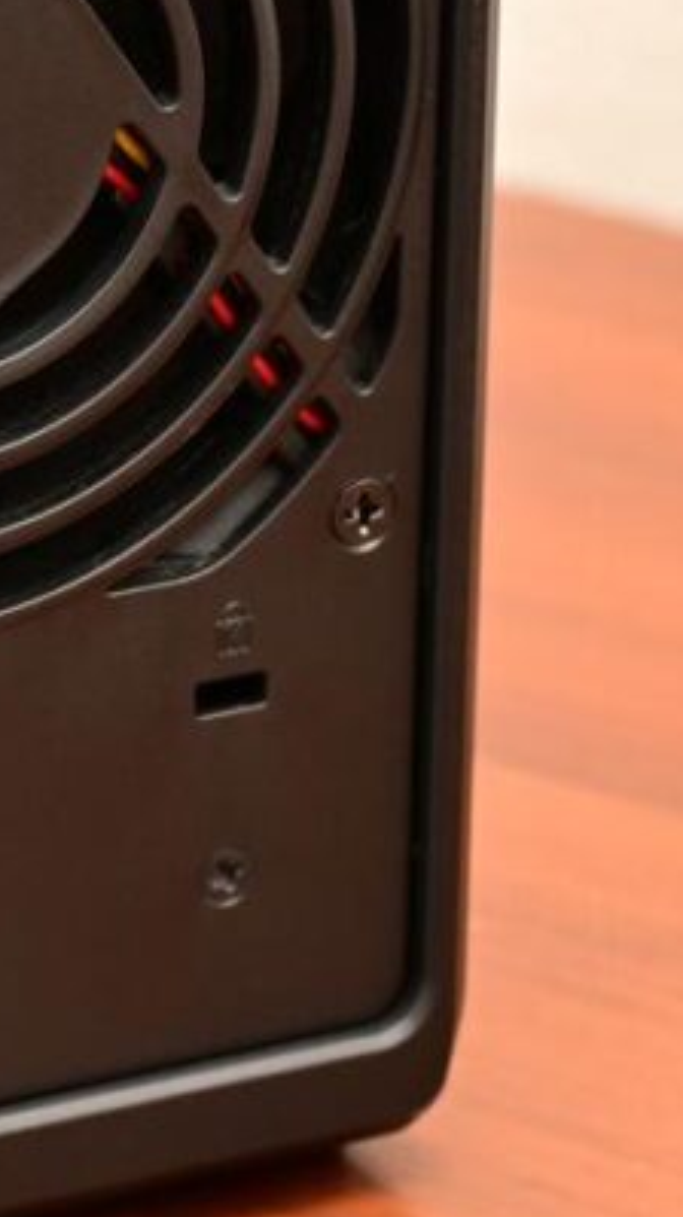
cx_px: -30
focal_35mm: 242
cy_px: 389
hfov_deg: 5.0
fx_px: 7803
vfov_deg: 8.9
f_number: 5.6
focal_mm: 60
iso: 800
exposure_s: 1/60
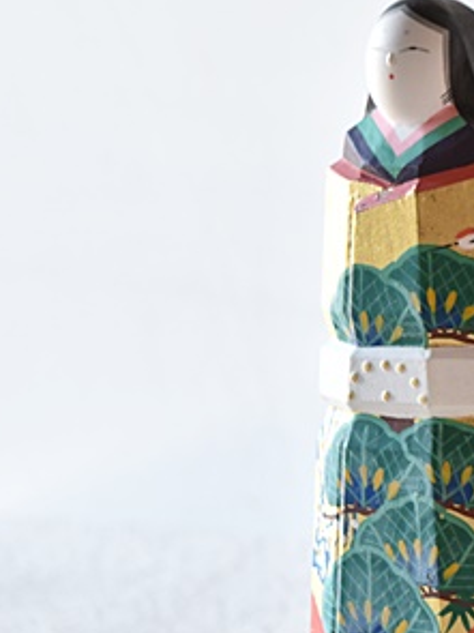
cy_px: 222
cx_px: 766
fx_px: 3934
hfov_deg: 6.8
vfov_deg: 9.2
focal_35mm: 215
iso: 400
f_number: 5.6
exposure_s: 1/6
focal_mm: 55
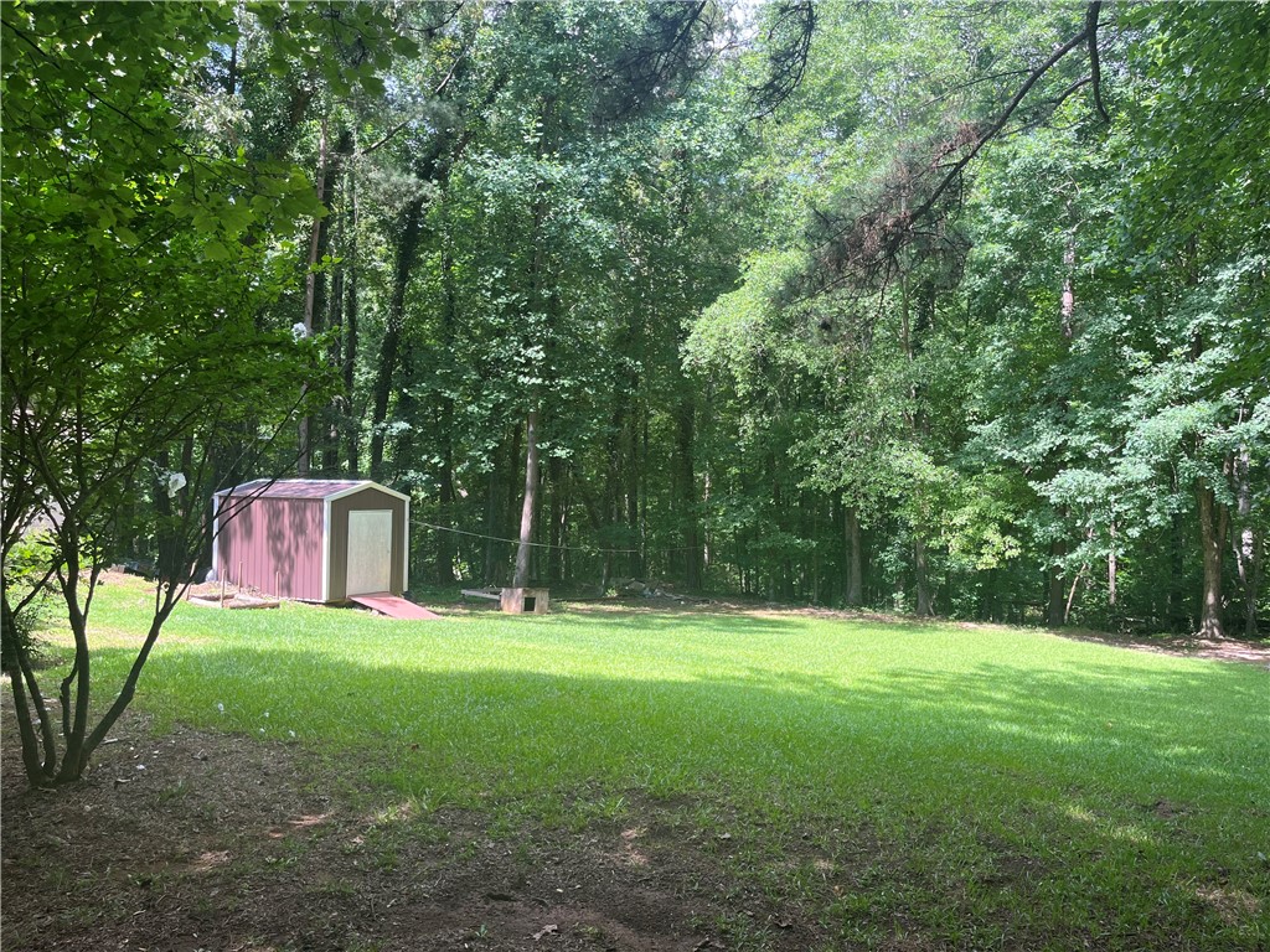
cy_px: 476
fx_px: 954
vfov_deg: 53.1
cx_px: 635
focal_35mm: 26
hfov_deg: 67.3
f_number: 1.6
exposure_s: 1/400
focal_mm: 5.1
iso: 50
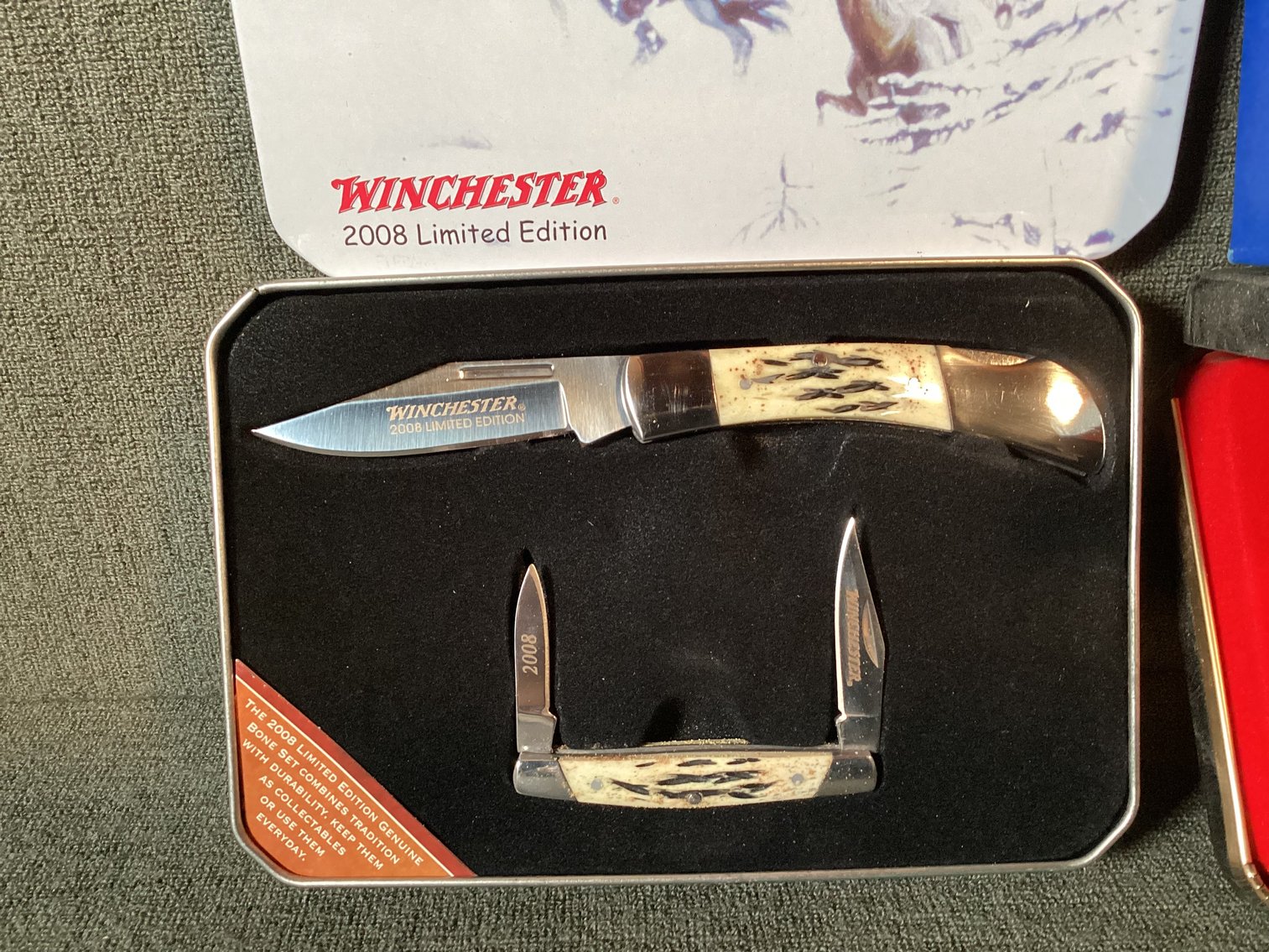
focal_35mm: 31
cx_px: 634
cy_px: 476
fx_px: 1137
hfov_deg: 58.3
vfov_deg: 45.4
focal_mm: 3.3
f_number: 2.4
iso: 250
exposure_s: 1/60
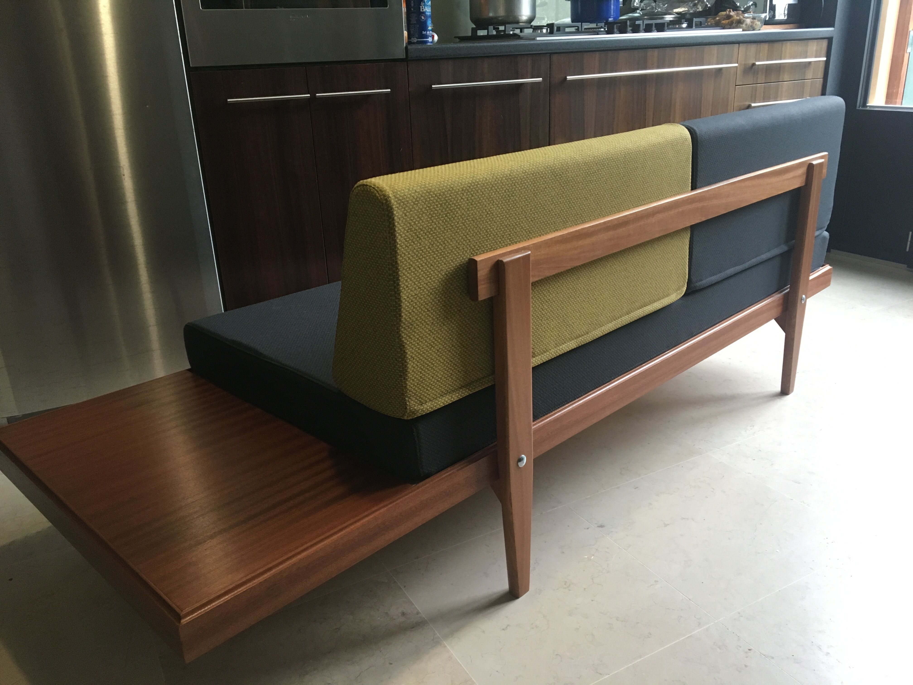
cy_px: 342
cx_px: 456
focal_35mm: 29
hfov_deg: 61.7
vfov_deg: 48.2
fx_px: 765
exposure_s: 1/33
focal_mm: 4.15
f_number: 2.2
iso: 160
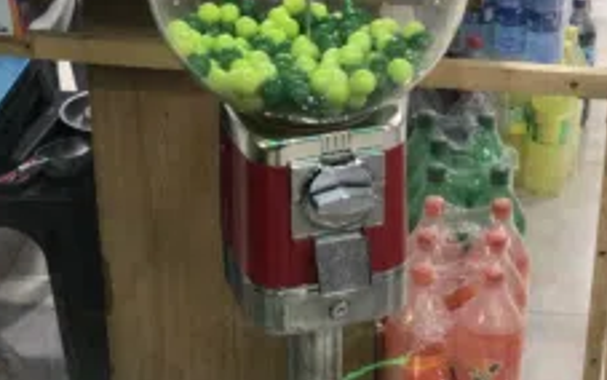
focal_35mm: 97
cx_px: 345
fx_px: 1605
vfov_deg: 13.4
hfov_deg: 21.4
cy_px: 305
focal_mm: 6
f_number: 2.4
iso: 125
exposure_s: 1/33
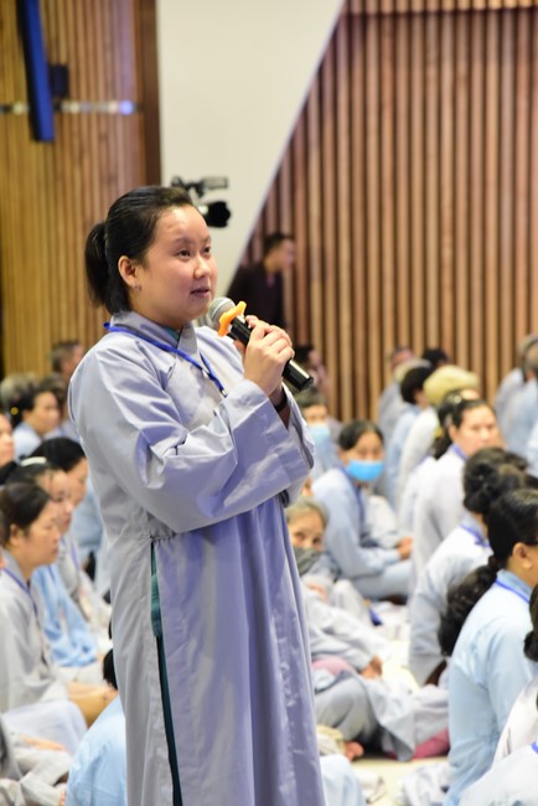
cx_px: 269
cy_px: 403
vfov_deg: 17.1
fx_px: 2687
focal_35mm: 120
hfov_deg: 11.4
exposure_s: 1/50
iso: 3200
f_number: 5.6
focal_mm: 120
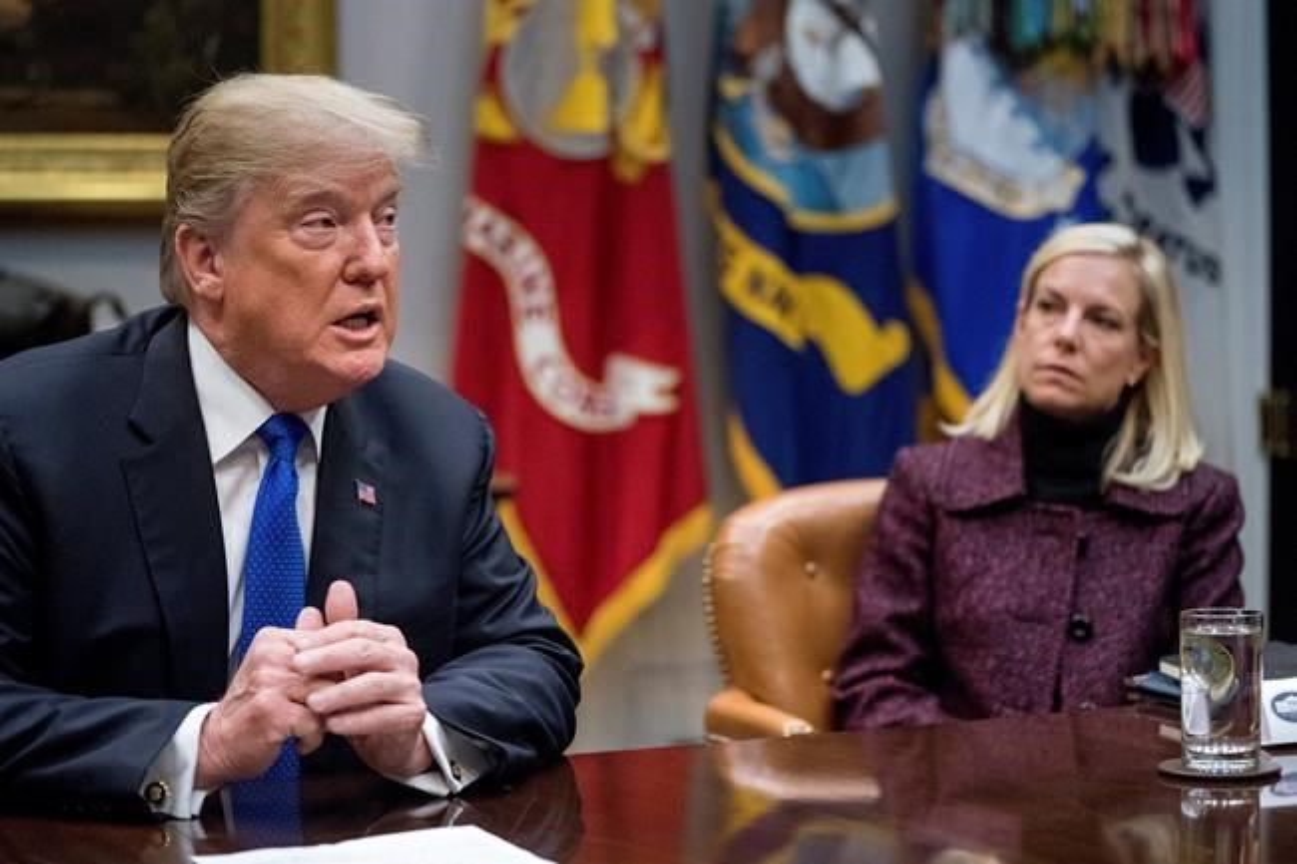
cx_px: 648
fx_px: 2521
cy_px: 432
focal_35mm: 70
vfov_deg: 19.4
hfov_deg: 28.9
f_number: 2.8
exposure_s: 1/800
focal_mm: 70
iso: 12800
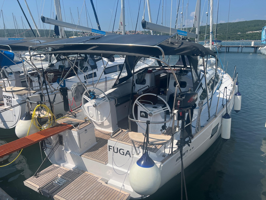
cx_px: 133
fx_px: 200
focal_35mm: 26
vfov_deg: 53.1
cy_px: 100
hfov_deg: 67.3
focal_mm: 5.7
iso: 50
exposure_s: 1/5319
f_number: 1.5
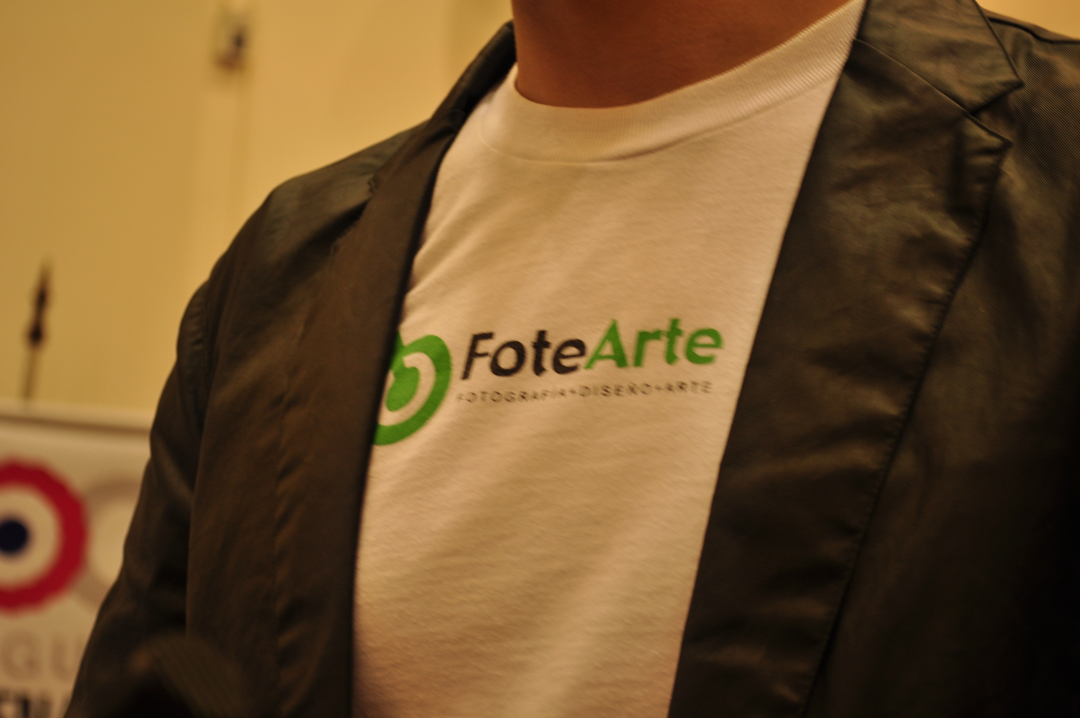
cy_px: 359
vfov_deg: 16.5
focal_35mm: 82
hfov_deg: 24.6
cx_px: 540
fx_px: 2472
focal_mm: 55
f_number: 5.6
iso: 250
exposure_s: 1/15
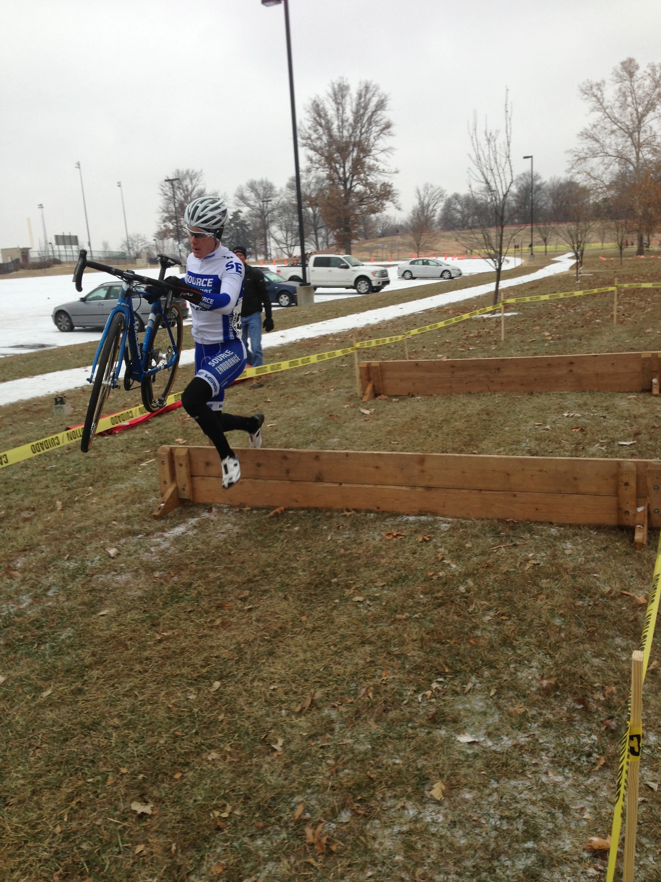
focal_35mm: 33
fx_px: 840
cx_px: 330
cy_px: 441
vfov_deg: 55.4
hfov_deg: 42.9
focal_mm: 4.13
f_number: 2.4
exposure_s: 1/266
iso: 50
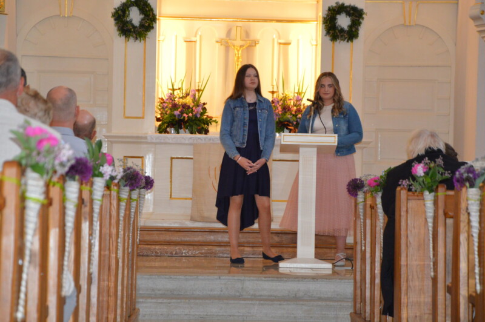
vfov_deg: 9.3
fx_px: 1979
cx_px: 242
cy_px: 161
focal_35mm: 147
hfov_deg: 14.0
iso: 1600
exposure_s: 1/60
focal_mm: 98
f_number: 5.6
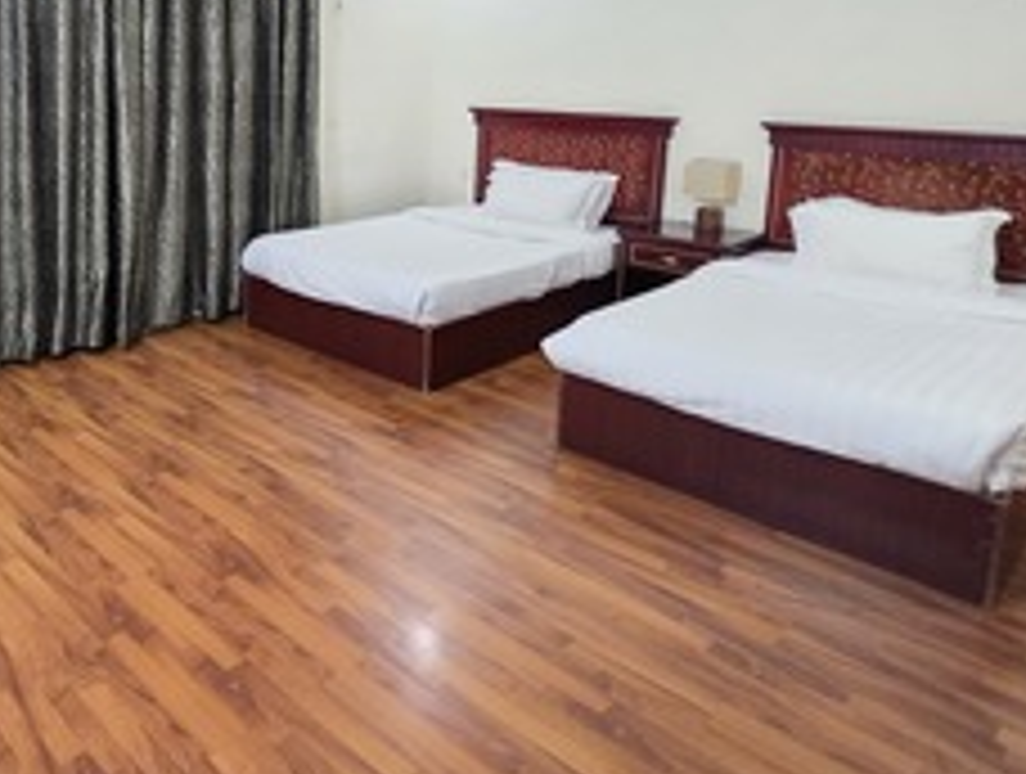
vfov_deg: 51.2
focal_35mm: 26
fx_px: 772
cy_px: 205
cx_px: 200
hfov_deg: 61.5
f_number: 1.9
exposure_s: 1/25
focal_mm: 2.2
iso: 1250
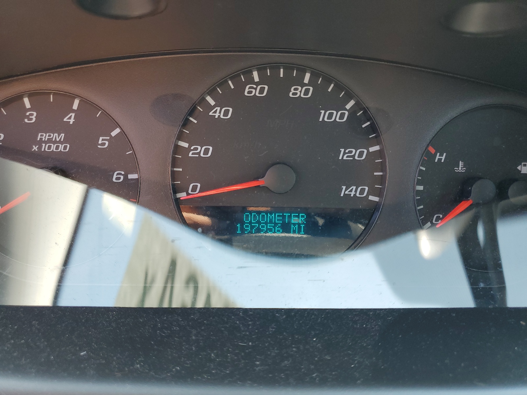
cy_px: 198
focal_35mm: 26
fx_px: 396
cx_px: 264
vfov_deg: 53.1
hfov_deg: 67.3
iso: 58
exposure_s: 1/120
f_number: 1.5
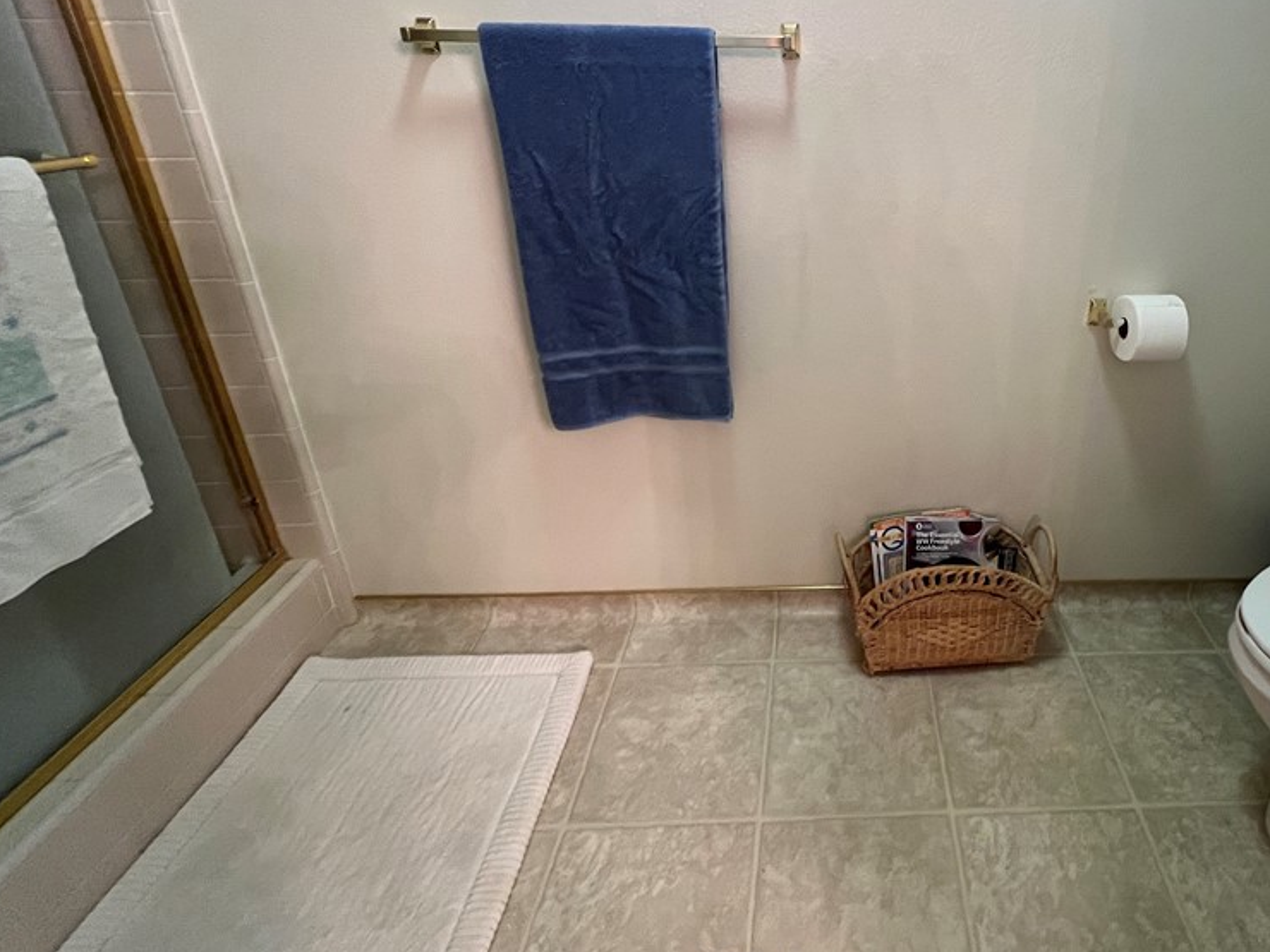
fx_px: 660
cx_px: 860
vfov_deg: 70.0
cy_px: 338
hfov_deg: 84.3
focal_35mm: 18
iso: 500
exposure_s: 1/60
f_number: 1.8
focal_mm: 1.57
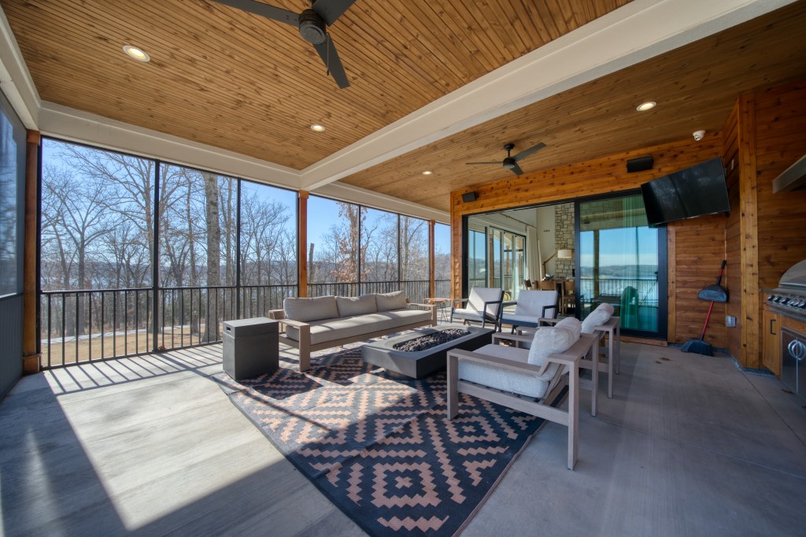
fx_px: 269
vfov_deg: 90.0
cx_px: 403
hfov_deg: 112.6
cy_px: 268
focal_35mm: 12
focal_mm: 12
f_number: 4
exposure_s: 1/60
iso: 200
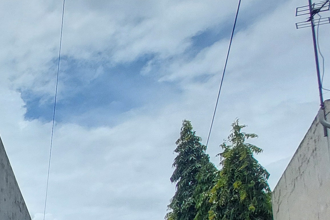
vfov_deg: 24.5
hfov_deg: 26.1
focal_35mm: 47
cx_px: -198
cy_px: 296
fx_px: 431
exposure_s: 1/2746
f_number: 2.2
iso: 50
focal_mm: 1.74
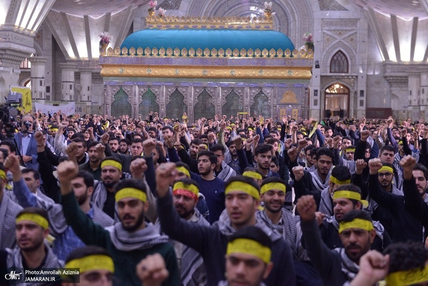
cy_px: 143
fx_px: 832
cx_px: 214
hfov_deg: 28.8
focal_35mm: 70
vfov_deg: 19.5
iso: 2500
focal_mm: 70
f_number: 4
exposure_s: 1/100
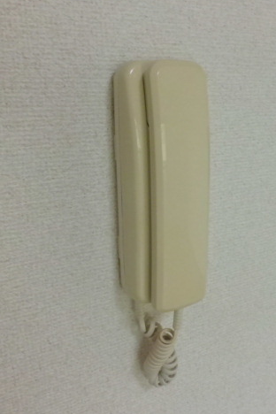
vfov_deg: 51.9
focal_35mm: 37
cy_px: 206
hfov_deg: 35.6
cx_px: 184
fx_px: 425
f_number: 2.8
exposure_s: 1/80
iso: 200
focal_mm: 4.7
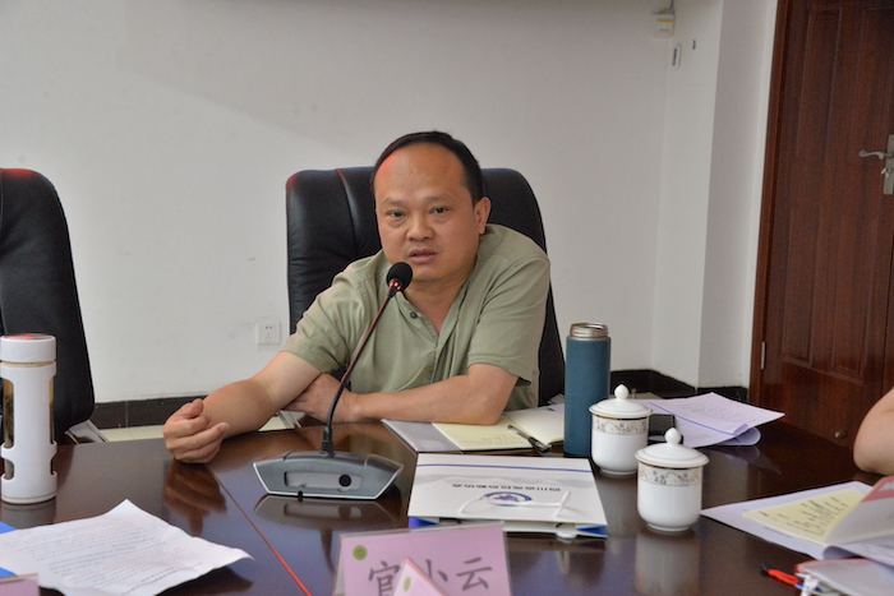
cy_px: 298
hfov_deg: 32.4
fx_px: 1540
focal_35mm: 62
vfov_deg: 21.9
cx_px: 447
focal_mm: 62
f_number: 8
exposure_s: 1/125
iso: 6400
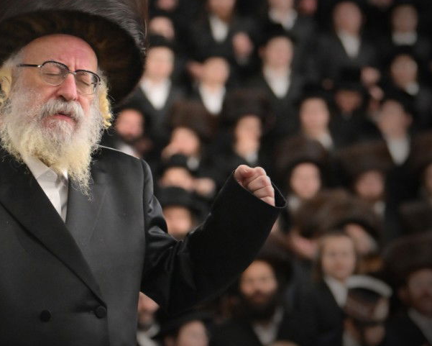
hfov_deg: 12.6
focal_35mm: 152
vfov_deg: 10.2
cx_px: 65
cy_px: 149
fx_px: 1944
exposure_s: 1/250
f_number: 2.8
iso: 1000
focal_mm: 95
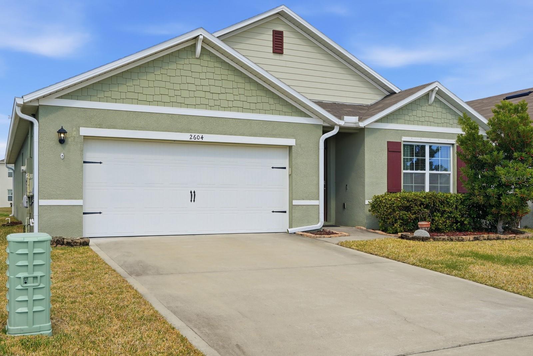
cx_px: 266
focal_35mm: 36
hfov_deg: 53.1
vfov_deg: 36.9
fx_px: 533
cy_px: 178
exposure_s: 1/8000
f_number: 4
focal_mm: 24
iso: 100
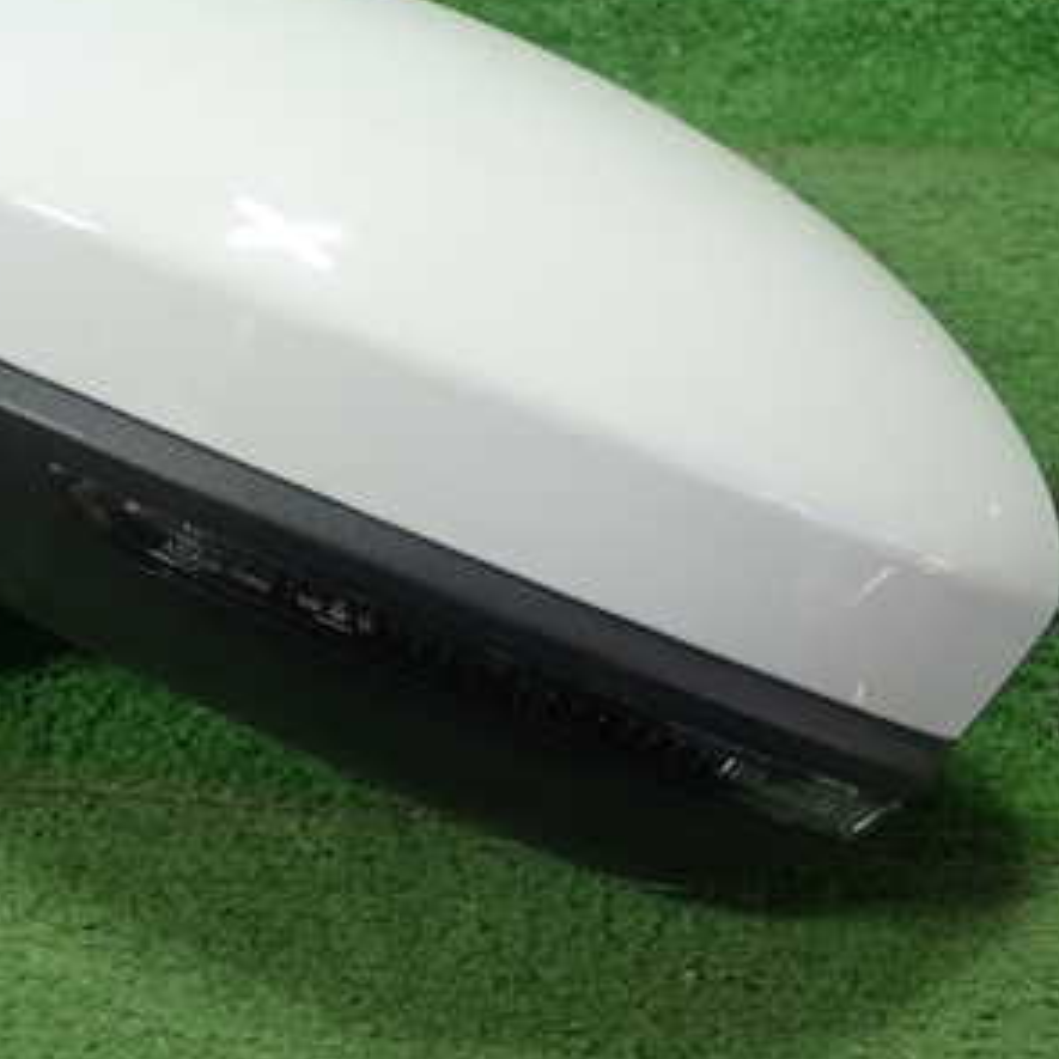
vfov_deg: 31.6
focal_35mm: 54
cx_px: 154
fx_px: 1869
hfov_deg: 30.5
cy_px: 438
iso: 200
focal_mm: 5.5
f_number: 2.3
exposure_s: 1/125
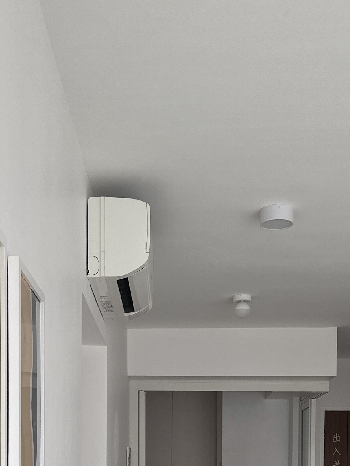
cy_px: 488
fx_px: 782
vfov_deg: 30.4
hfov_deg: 25.2
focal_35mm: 58
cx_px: 176
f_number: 1.78
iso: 125
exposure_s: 1/121
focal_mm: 6.86
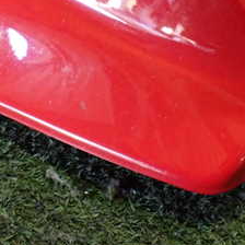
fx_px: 569
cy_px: 40
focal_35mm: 71
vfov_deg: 23.9
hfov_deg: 24.2
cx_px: 83
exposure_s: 1/40
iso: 800
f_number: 2.3
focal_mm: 5.4
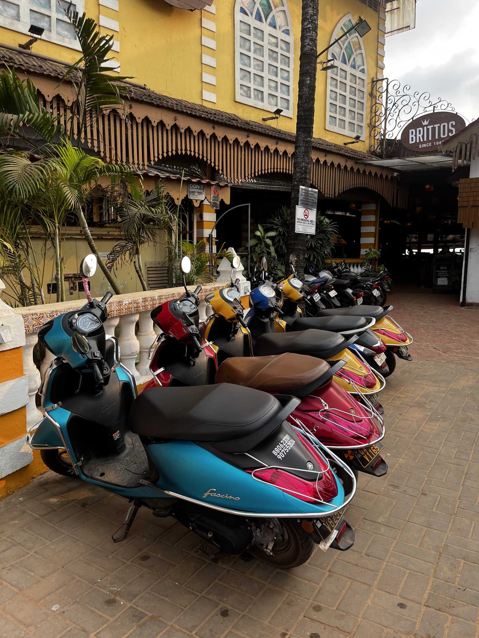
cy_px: 319
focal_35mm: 26
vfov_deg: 67.3
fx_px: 480
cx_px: 240
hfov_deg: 53.1
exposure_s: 1/449
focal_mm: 5.1
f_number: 1.6
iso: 50
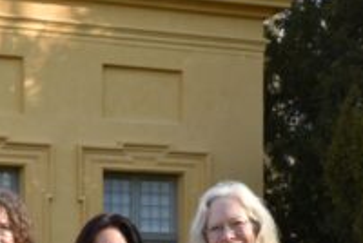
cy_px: 270
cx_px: -16
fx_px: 1161
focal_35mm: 115
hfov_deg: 17.3
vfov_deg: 11.8
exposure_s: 1/200
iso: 400
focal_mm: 48
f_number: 7.1
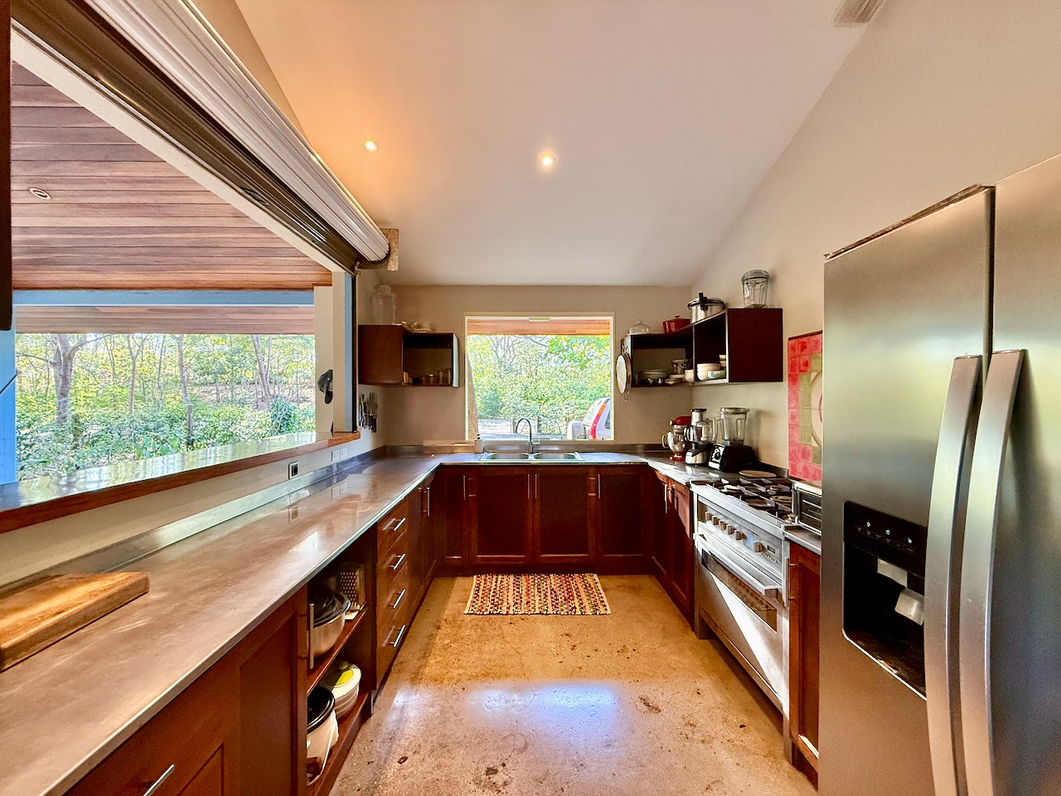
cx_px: 530
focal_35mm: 14
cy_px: 398
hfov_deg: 102.1
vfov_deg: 85.7
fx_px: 429
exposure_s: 1/60
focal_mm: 2.22
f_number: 2.2
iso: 320
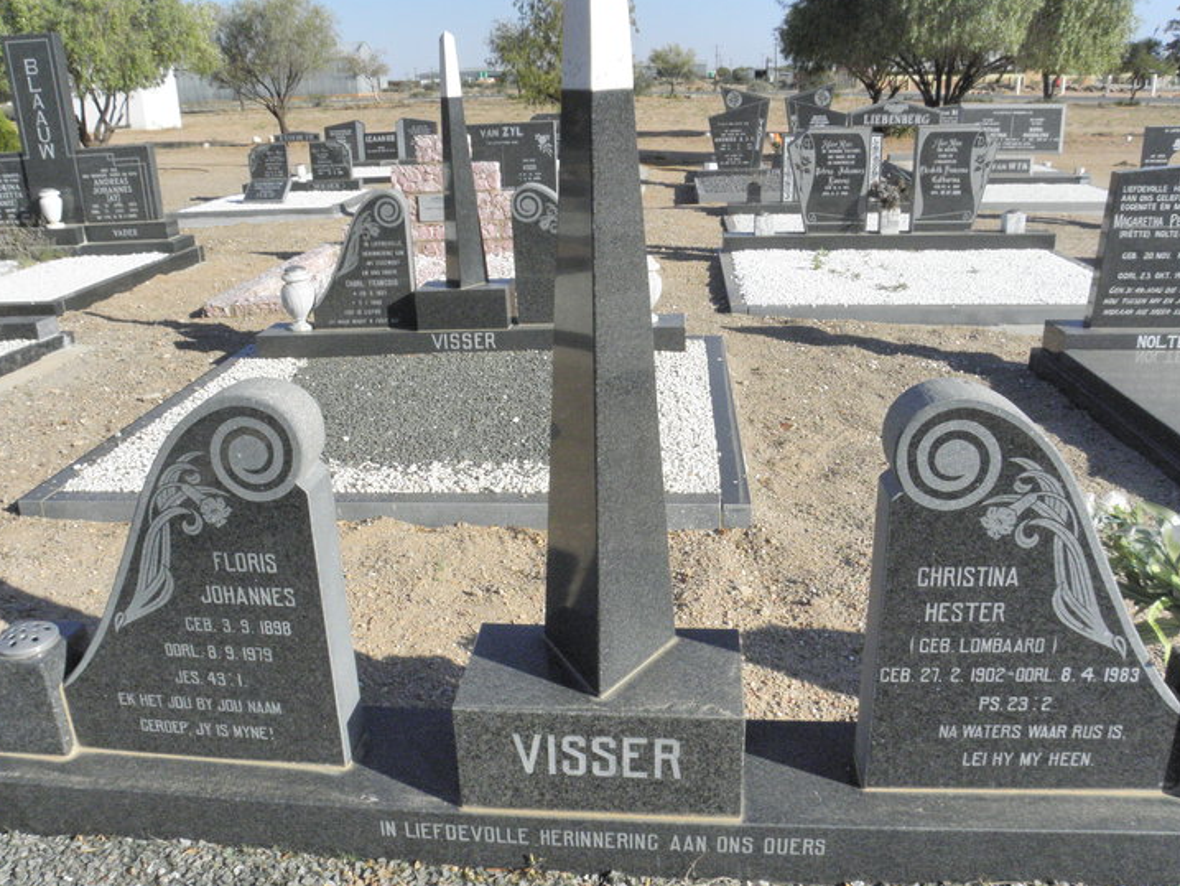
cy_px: 469
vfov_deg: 48.2
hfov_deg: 61.6
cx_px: 556
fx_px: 989
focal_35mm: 29
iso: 200
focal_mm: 4.6
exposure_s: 1/800
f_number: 6.3
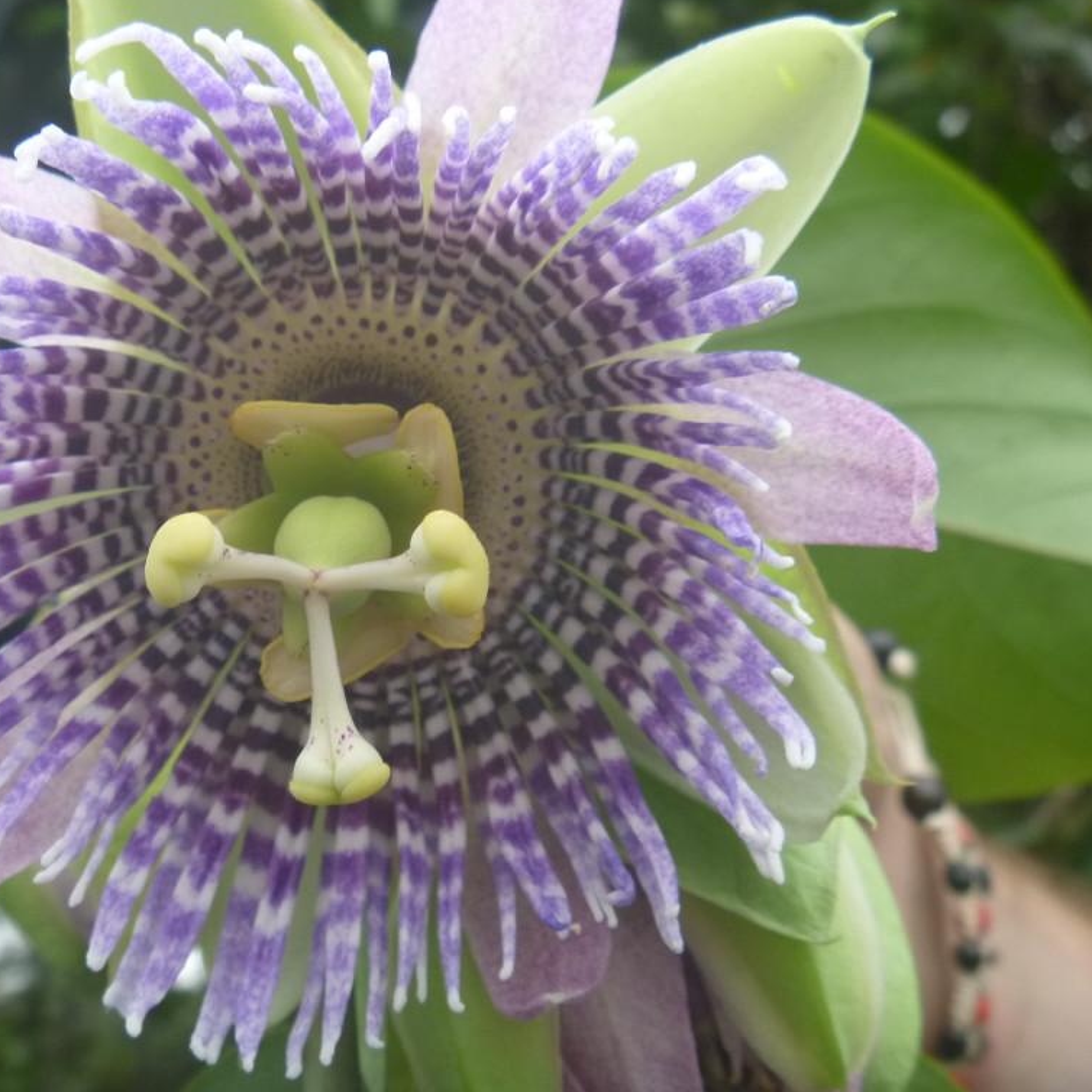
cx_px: 400
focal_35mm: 42
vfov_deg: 40.0
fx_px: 1499
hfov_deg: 39.7
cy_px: 539
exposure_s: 1/200
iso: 200
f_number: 3.5
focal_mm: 6.3
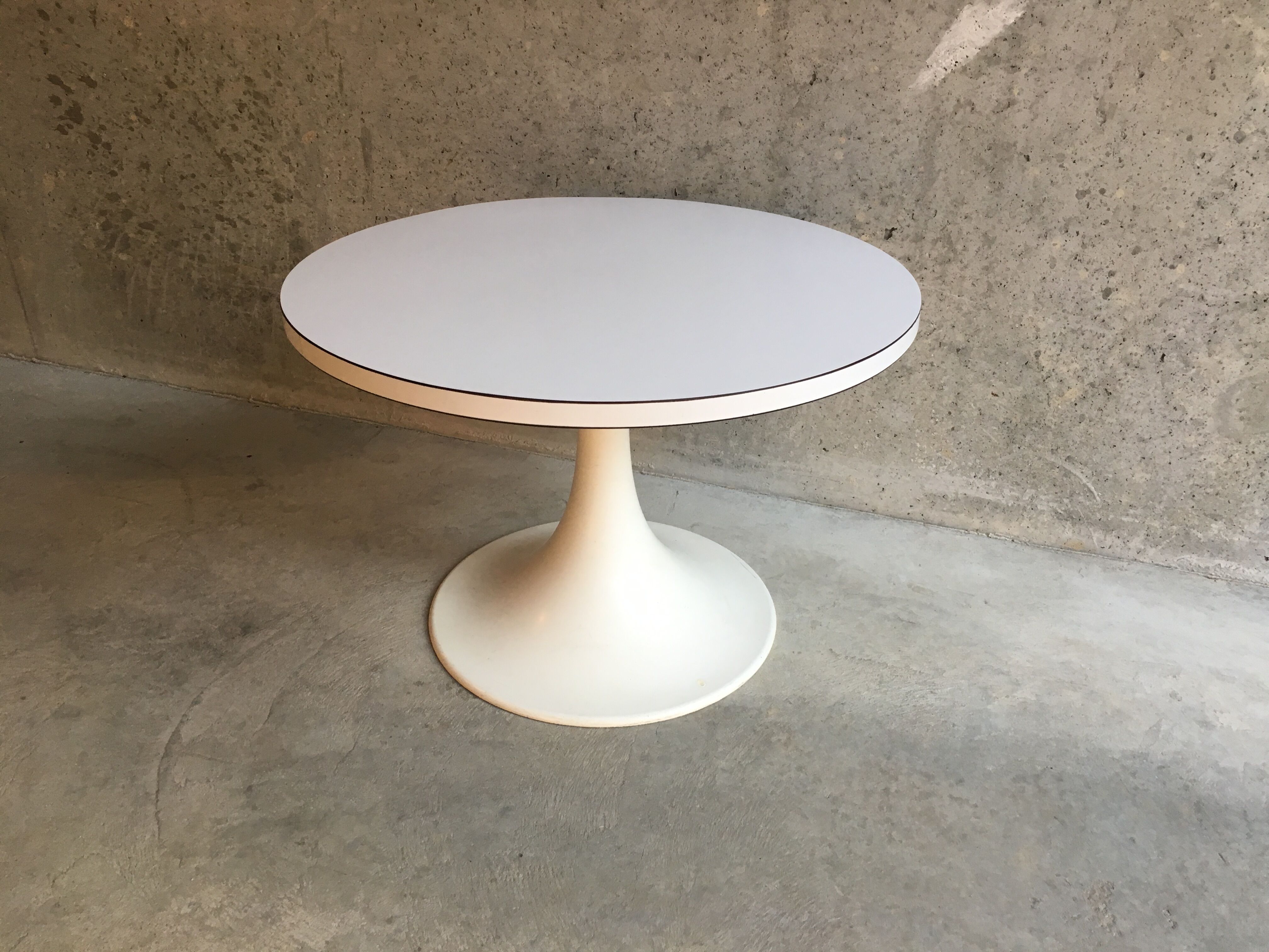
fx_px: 1063
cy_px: 476
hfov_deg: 61.7
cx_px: 634
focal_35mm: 29
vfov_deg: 48.2
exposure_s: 1/33
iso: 50
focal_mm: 4.15
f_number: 2.2
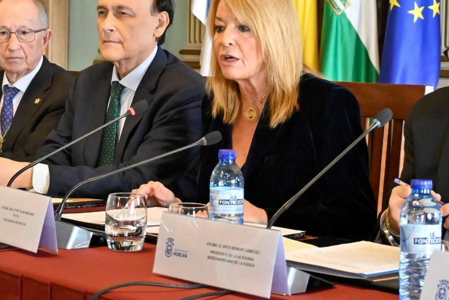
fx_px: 1271
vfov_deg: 13.4
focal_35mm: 102
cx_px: 189
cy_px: 84
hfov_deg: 20.0
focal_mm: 37
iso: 5000
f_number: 5.3
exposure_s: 1/160
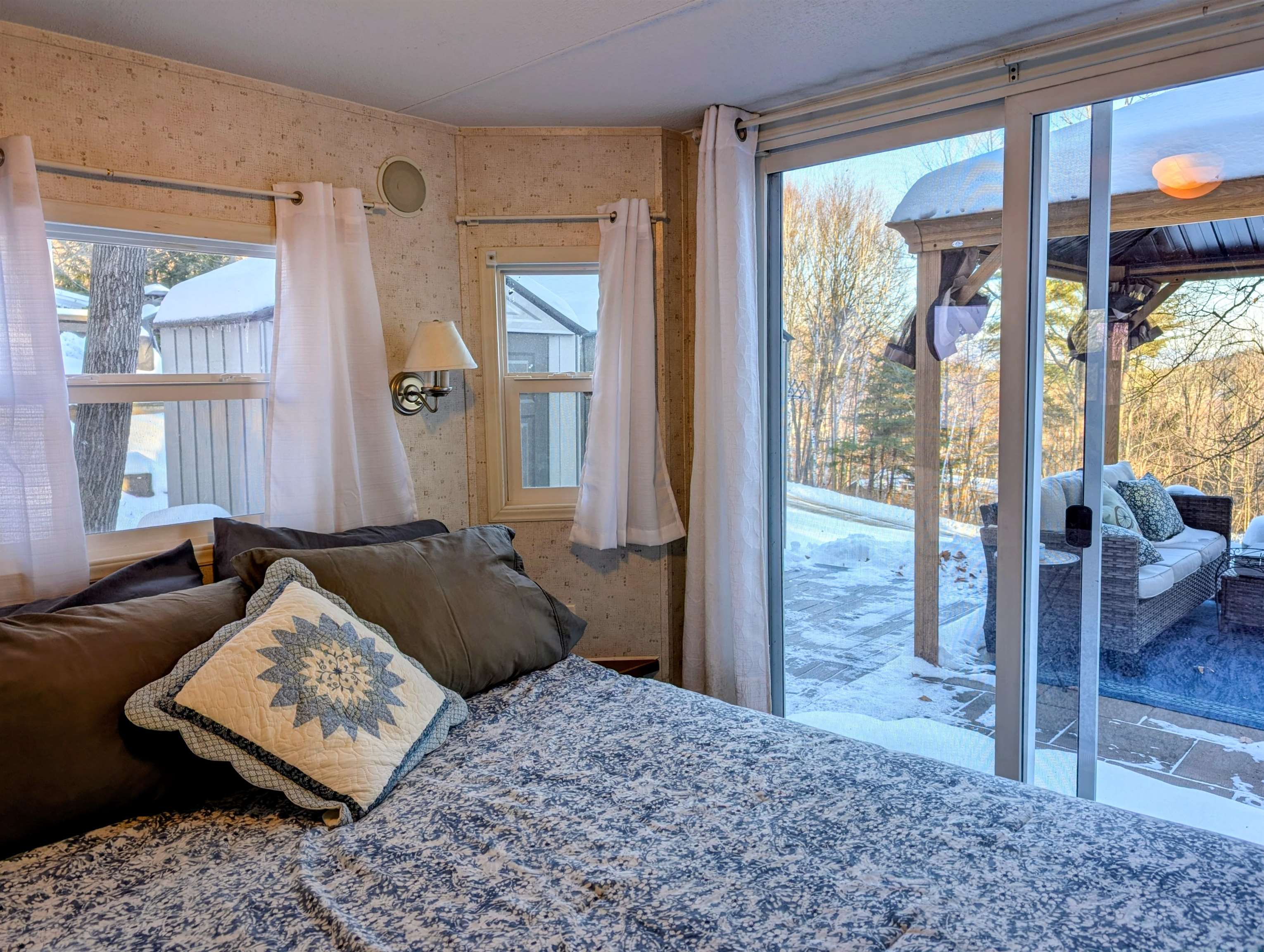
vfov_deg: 56.9
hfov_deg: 71.5
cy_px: 476
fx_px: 878
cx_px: 632
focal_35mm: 24
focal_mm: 6.9
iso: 23
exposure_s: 1/120
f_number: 1.68
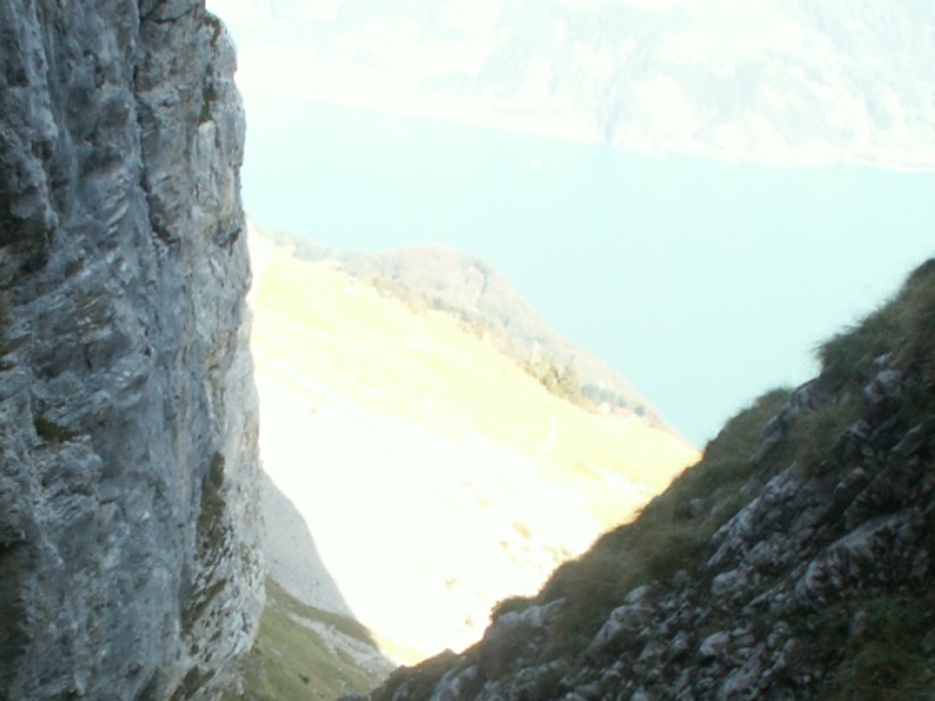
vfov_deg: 22.7
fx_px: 1729
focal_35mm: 64
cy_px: 534
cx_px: 212
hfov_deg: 29.7
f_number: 7.1
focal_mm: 5.86
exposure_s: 1/25
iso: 50
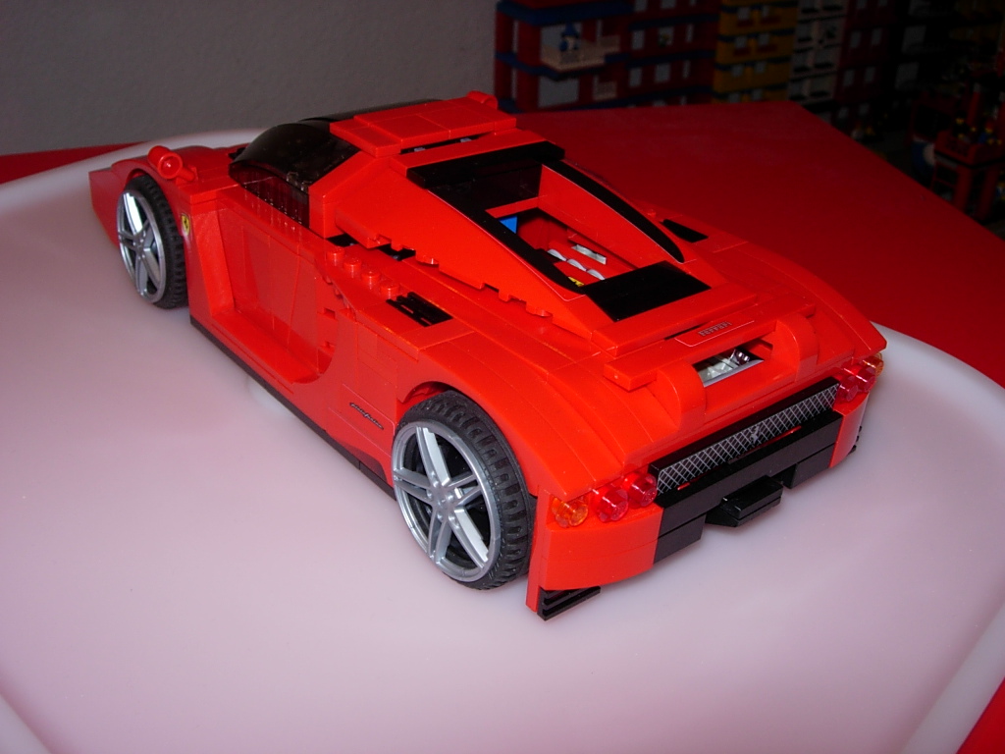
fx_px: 1103
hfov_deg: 49.0
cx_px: 502
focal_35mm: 38
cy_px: 377
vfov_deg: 37.7
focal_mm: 7.8
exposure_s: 1/64
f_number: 4.8
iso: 79
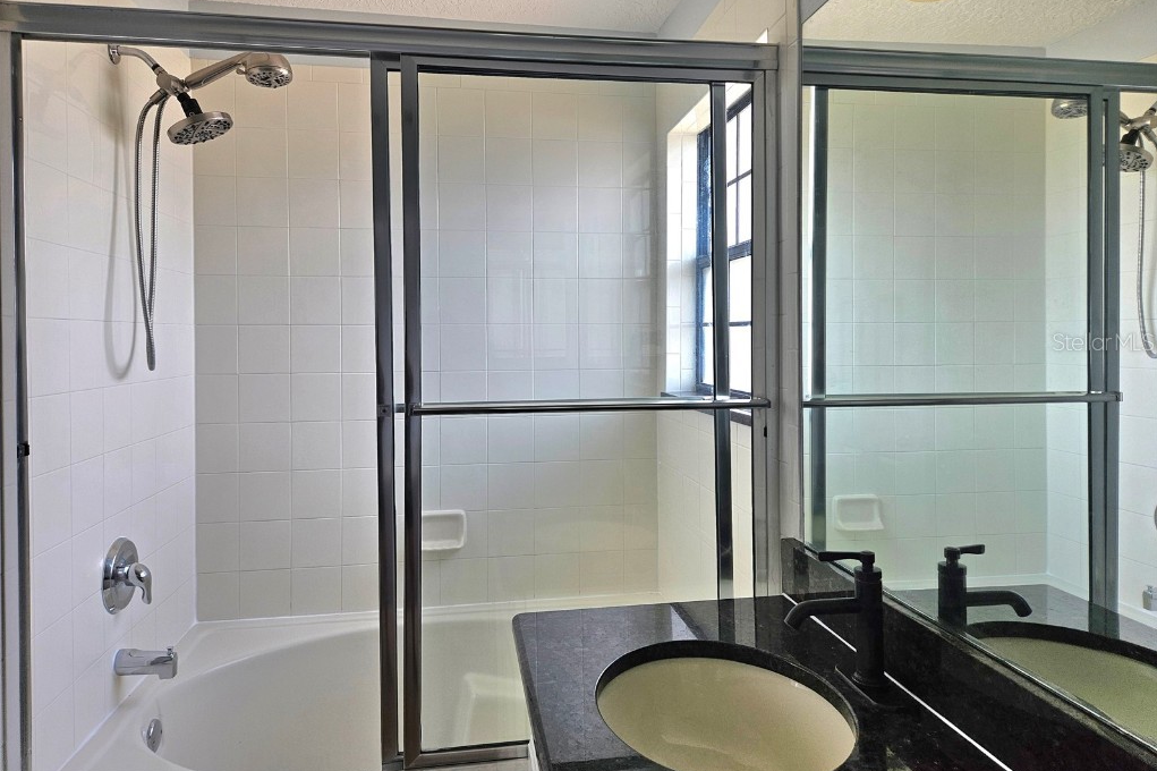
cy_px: 341
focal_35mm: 24
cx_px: 579
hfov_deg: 73.8
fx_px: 771
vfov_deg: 53.0
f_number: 1.8
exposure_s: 1/208
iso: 80
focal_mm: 5.4
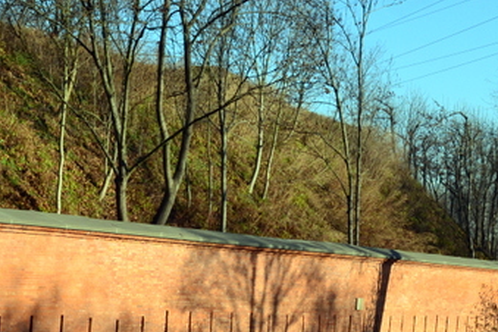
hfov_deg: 23.9
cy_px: 297
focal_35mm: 85
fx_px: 1176
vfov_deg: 15.9
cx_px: 200
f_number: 10
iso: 400
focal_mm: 24
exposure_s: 1/320
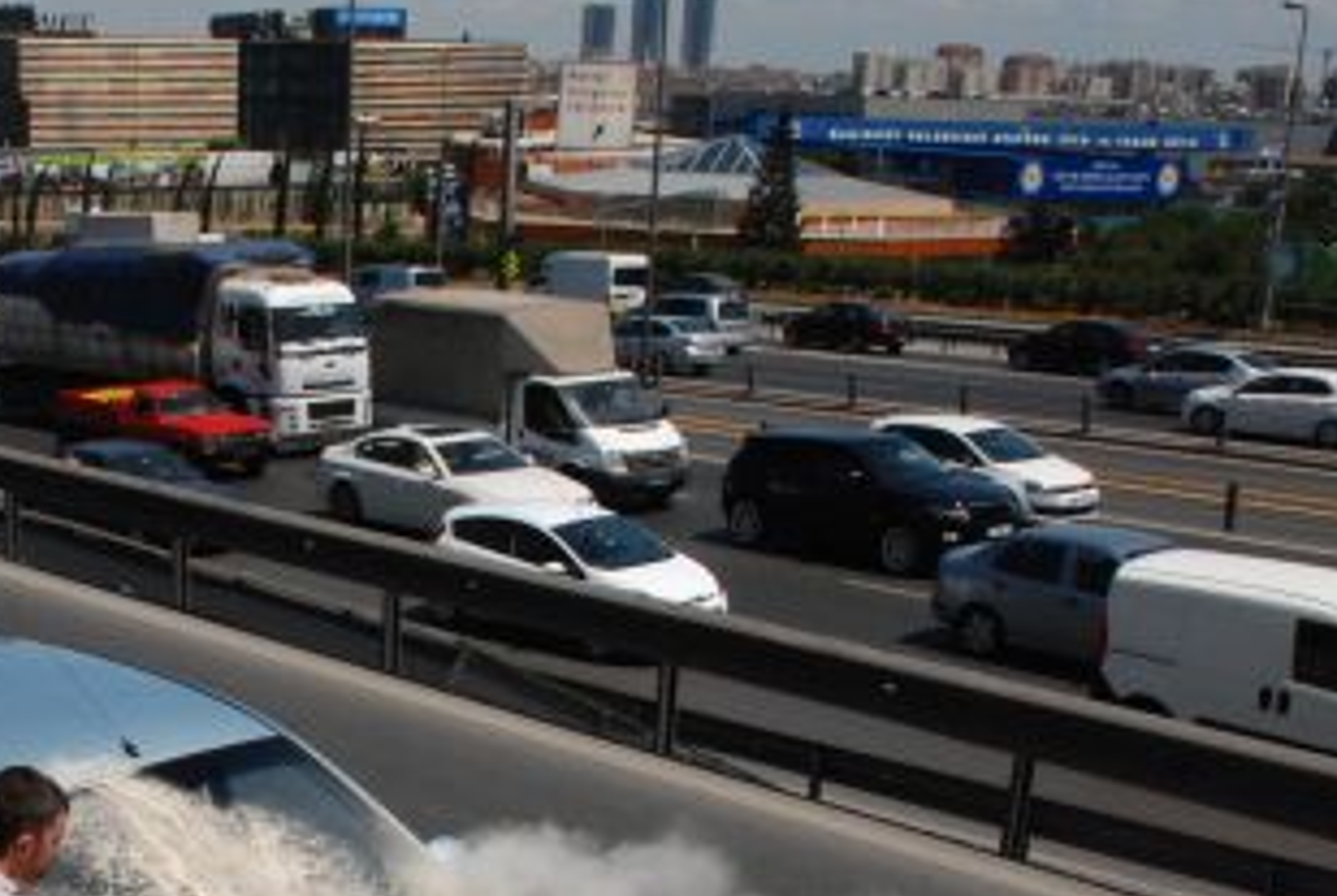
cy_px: 835
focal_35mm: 56
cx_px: 247
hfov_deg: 34.4
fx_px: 2083
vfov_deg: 23.5
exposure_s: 1/800
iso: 1000
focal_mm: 18
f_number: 14
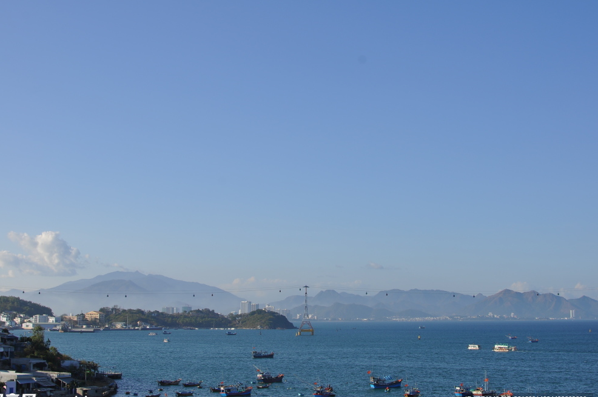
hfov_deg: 36.6
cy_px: 205
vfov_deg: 24.8
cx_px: 289
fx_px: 905
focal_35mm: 55
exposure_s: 1/250
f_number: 8
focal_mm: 35
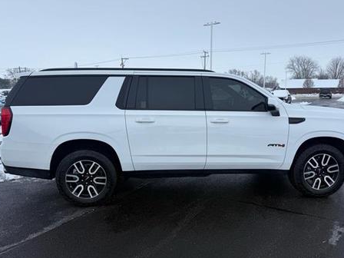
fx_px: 268
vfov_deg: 51.4
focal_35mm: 27
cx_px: 182
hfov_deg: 65.3
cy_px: 131
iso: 80
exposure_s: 1/1271
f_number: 1.78
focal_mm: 6.76
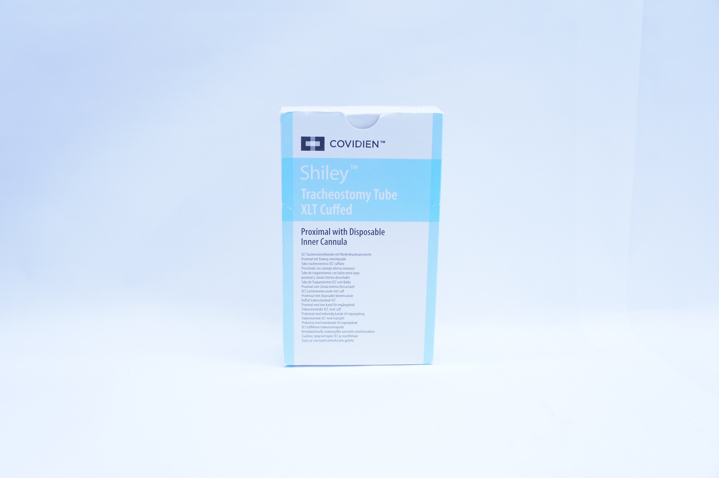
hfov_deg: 59.5
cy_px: 239
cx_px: 360
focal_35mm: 32
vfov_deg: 41.6
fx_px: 628
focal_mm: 21
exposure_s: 1/200
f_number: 4.5
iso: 800
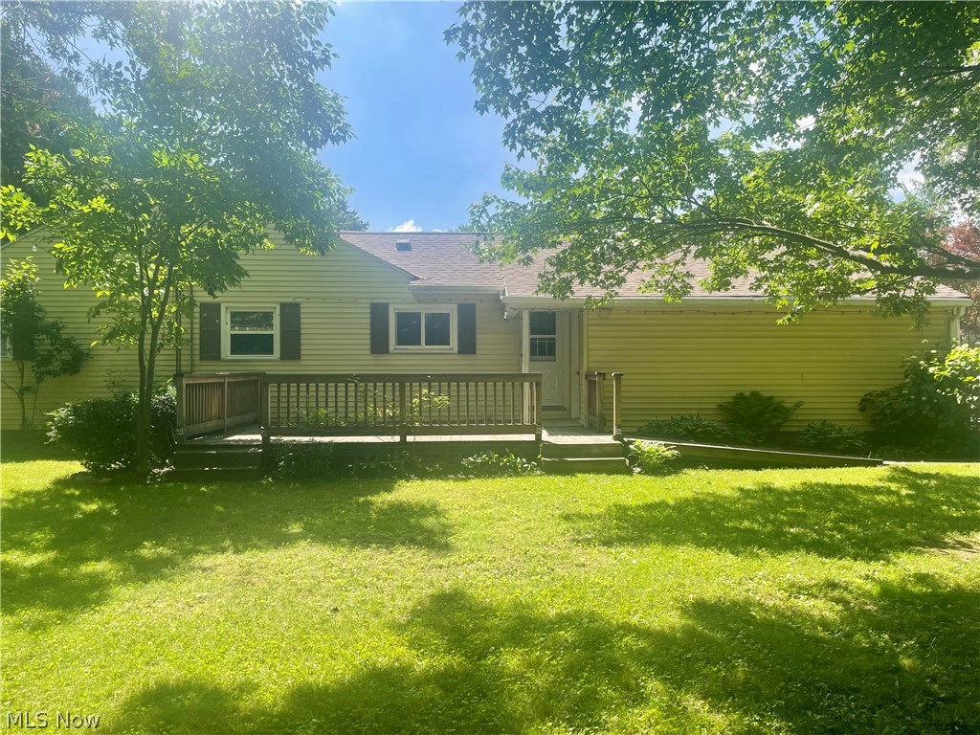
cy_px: 368
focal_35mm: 26
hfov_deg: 67.3
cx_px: 490
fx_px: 736
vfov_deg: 53.1
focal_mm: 4.2
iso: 32
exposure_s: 1/1289
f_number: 1.6
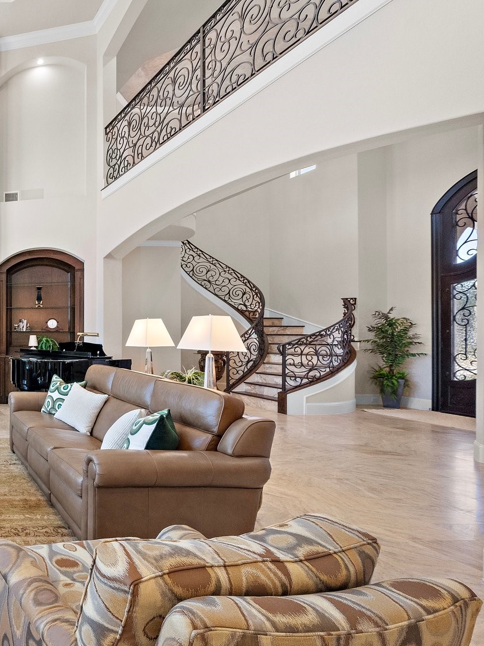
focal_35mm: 21
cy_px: 332
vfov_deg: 79.0
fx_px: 391
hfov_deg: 43.9
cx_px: -77
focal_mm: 12
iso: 640
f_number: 8
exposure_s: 1/500
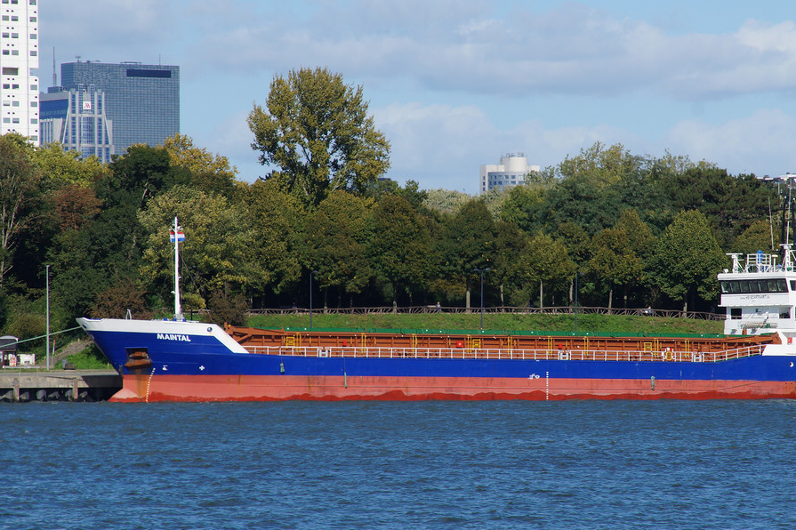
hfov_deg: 22.4
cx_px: 486
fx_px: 2004
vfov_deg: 15.1
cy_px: 245
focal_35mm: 91
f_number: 10
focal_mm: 45
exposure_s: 1/160
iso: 100
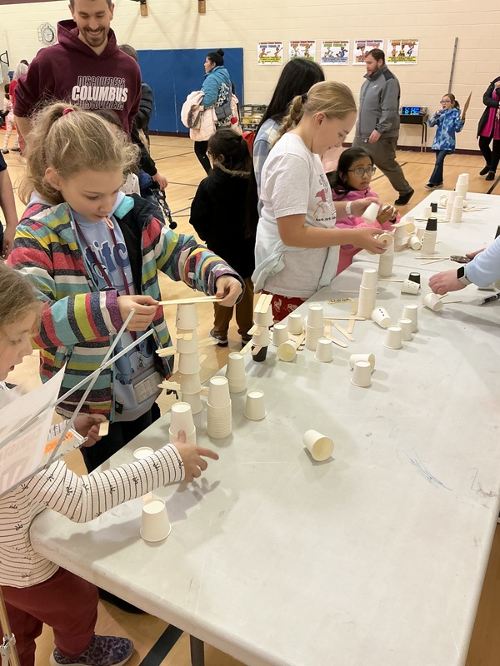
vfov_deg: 61.7
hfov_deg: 48.2
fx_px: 559
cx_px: 250
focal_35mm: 29
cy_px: 333
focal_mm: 3
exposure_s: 1/60
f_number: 1.8
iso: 100
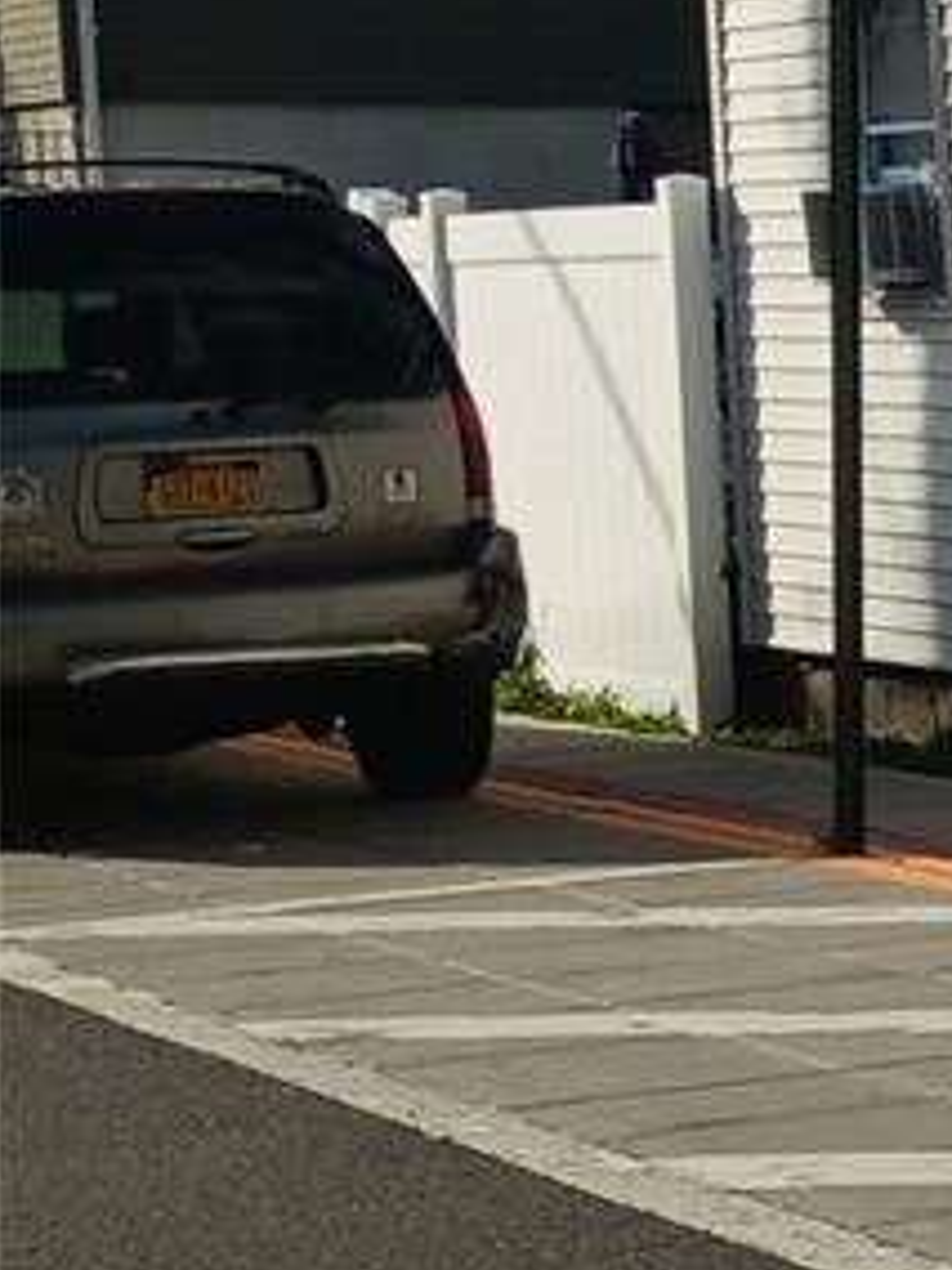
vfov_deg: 13.5
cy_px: 680
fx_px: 5354
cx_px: 2570
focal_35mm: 146
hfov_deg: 8.8
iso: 20
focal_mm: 4
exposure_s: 1/500
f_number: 1.8
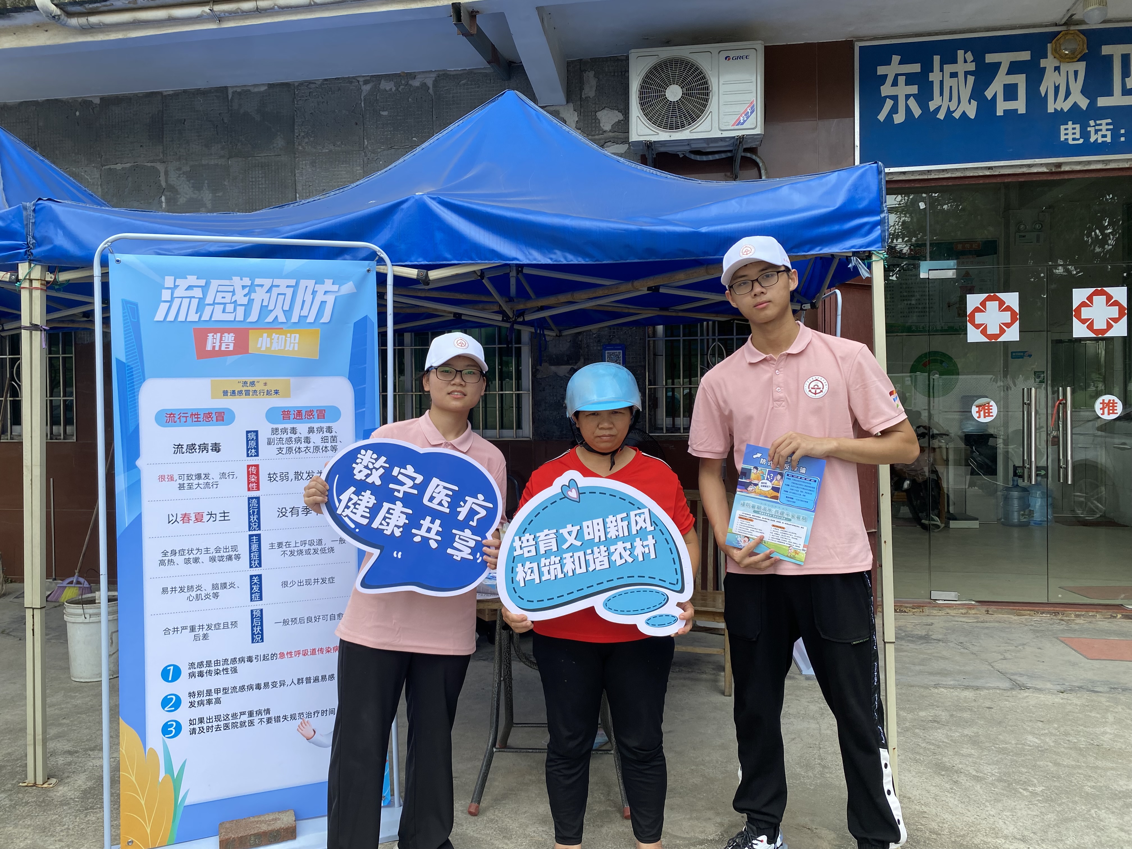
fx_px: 850
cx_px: 566
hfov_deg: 67.3
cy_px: 424
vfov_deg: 53.1
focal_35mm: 26
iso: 32
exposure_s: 1/810
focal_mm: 4.25
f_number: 1.8
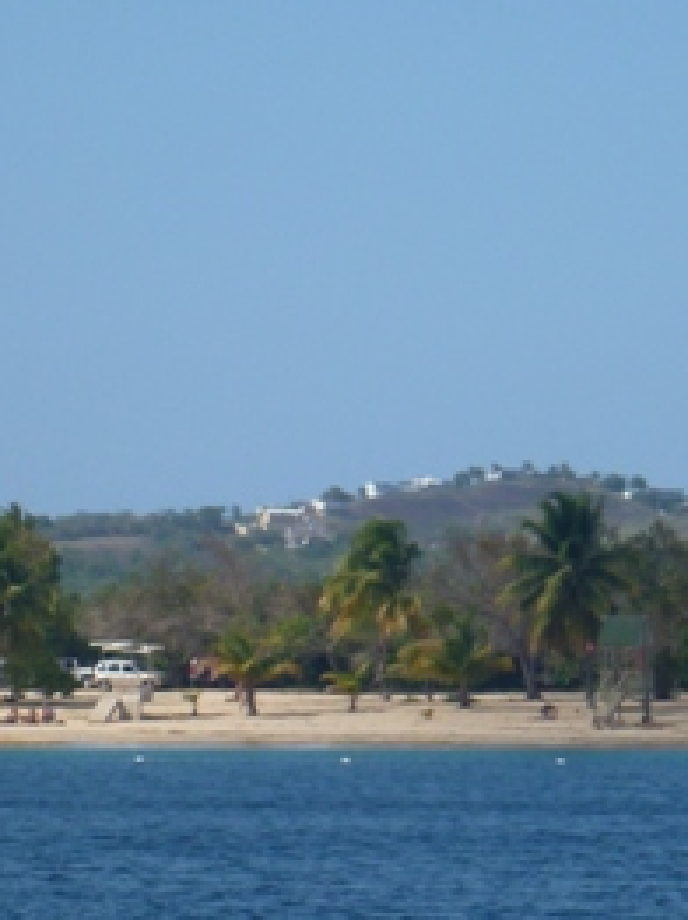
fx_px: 8308
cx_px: 323
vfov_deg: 6.3
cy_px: 569
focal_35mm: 313
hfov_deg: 4.7
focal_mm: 22.8
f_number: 5.9
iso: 100
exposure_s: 1/320
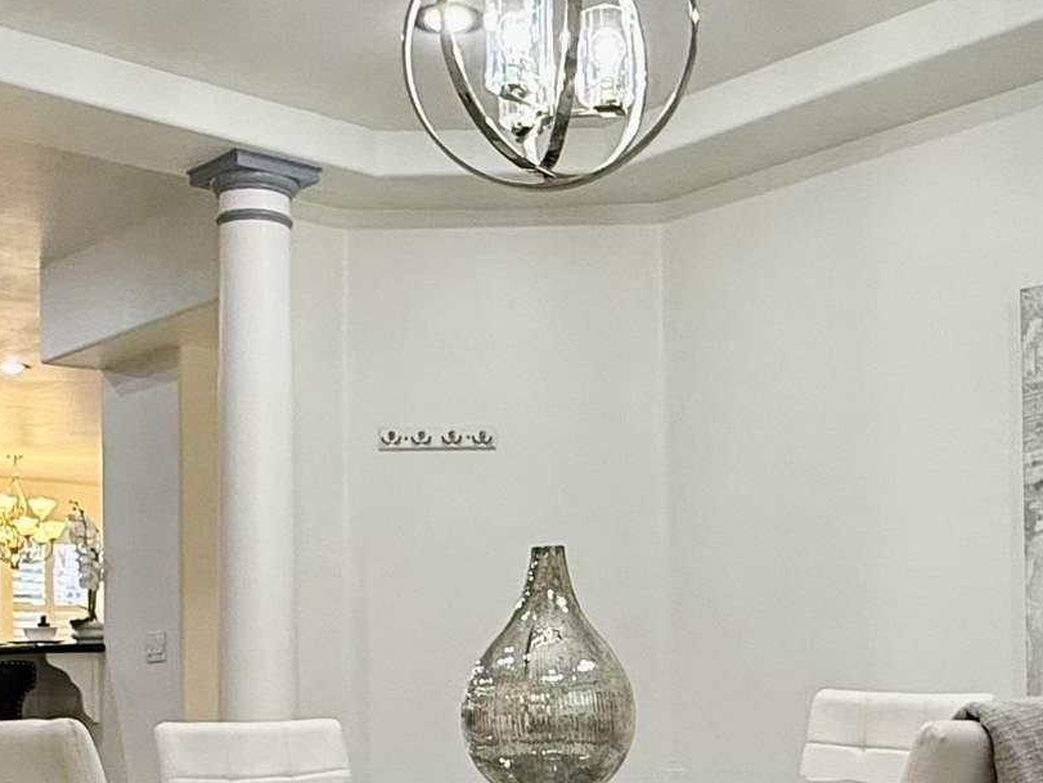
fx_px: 1598
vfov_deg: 27.0
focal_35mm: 53
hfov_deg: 36.1
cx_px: 568
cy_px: 639
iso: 200
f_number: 2.2
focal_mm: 2.22
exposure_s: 1/120
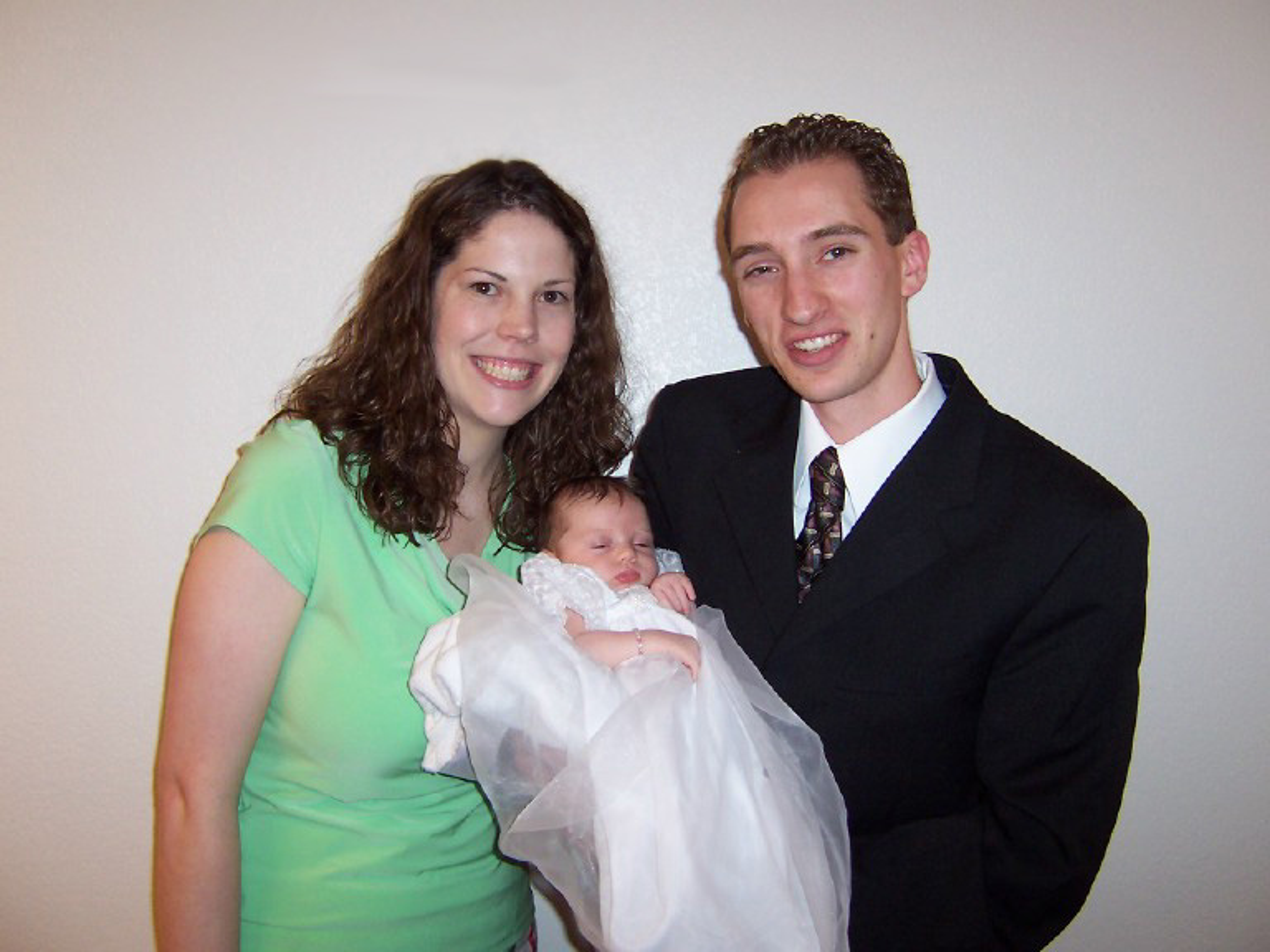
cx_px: 635
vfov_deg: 39.7
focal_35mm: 36
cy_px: 476
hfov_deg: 51.4
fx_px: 1321
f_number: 2.8
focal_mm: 5.6
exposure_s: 1/60
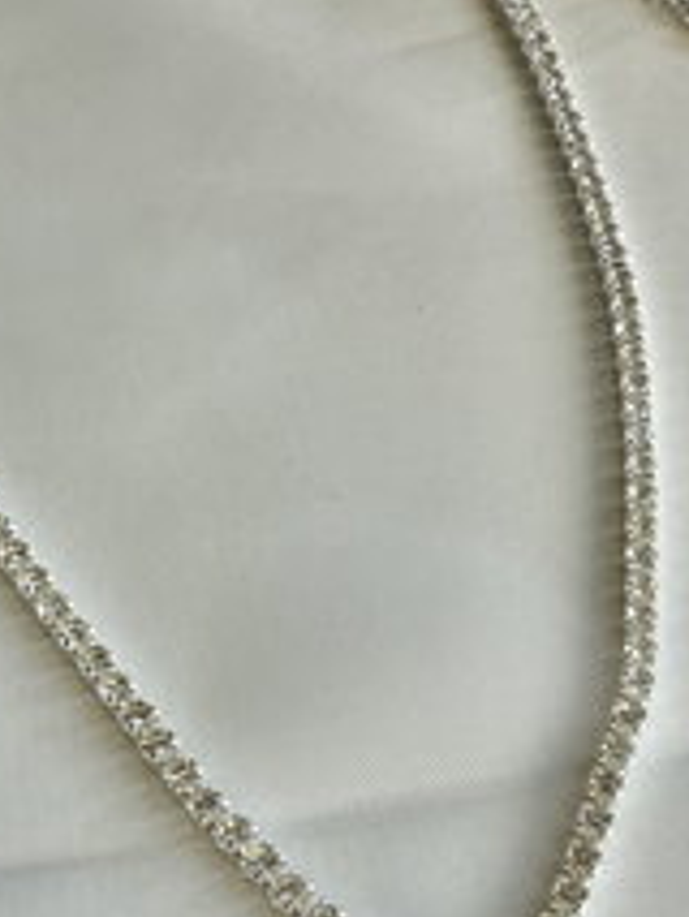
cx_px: 452
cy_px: 1040
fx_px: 1591
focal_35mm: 60
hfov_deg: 24.3
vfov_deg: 28.8
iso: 40
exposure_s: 1/99
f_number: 2.2
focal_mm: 2.22
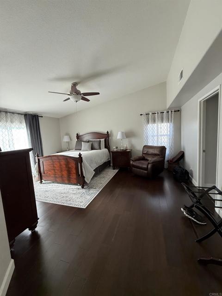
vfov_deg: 102.1
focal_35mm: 14
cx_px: 111
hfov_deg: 85.7
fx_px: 120
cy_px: 148
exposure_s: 1/99
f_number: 2.2
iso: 100
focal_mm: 2.22
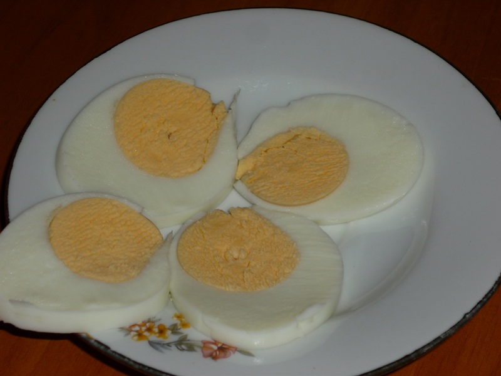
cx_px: 250
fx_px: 1447
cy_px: 188
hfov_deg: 19.6
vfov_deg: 14.8
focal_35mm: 100
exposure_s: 1/60
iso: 100
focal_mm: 16.5
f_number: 5.1
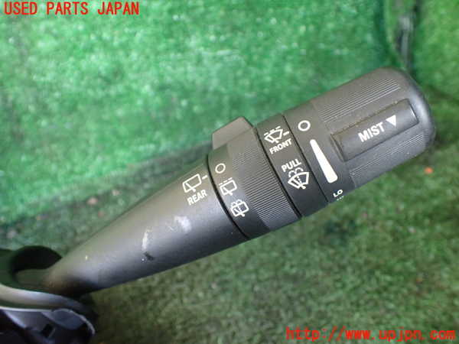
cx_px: 230
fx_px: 398
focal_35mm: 30
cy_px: 172
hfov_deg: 60.0
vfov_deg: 46.8
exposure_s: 1/125
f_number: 2.3
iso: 640
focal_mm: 5.4
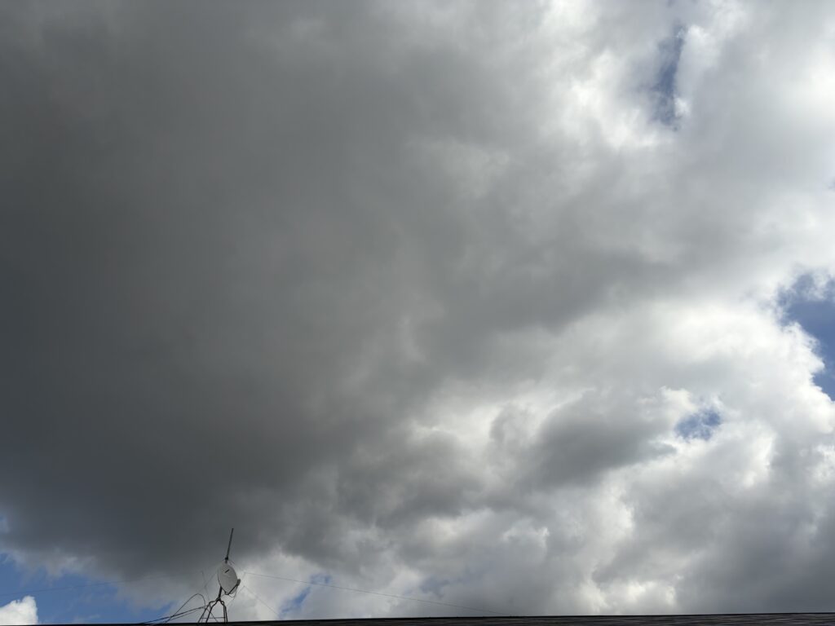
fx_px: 627
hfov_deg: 67.3
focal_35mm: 26
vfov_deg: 53.1
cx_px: 418
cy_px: 313
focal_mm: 5.96
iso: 50
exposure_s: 1/8850
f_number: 1.6
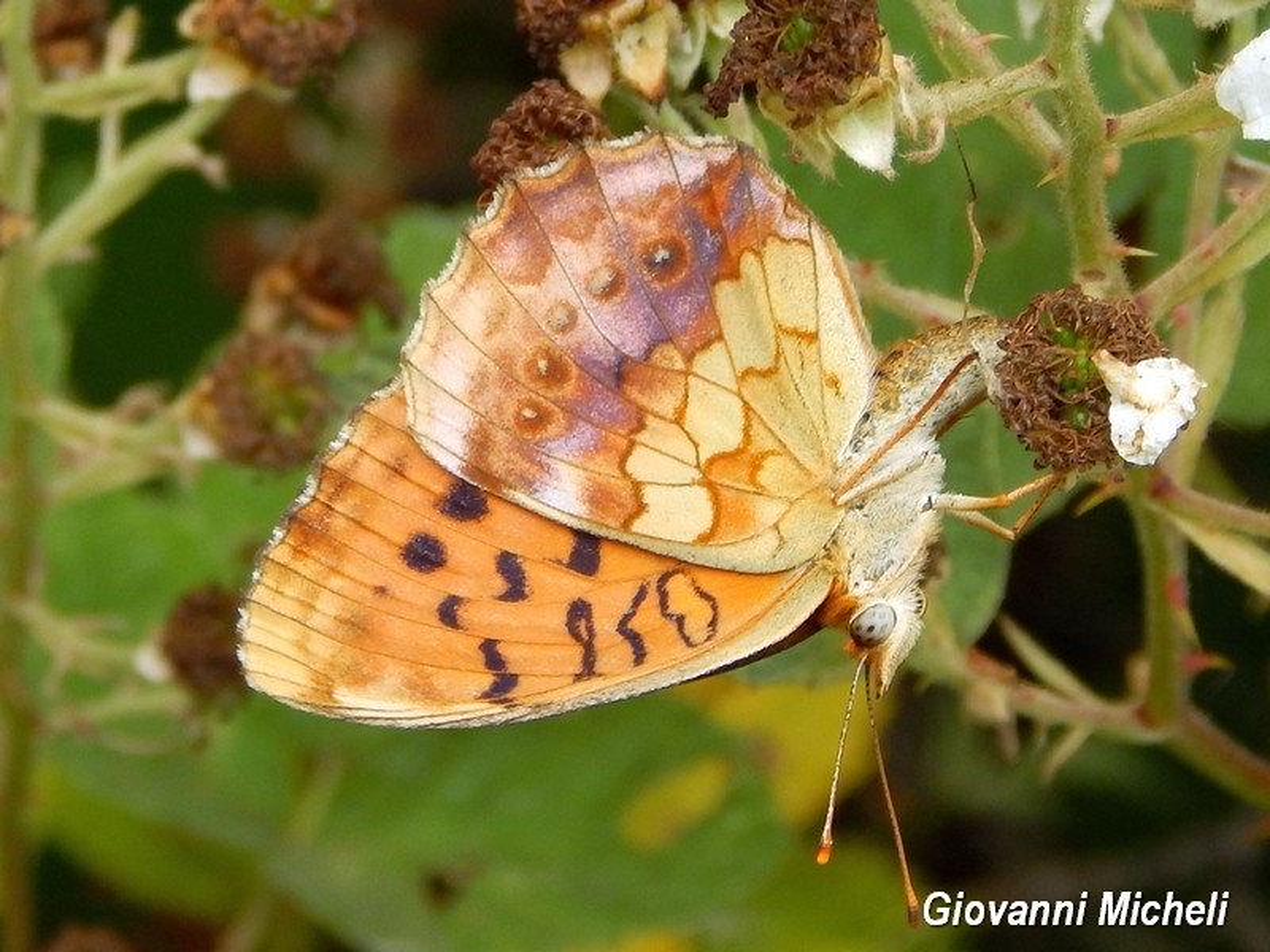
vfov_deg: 14.1
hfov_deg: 18.7
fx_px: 3852
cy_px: 476
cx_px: 635
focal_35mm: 105
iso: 125
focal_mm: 18.7
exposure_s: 1/200
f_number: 4.5
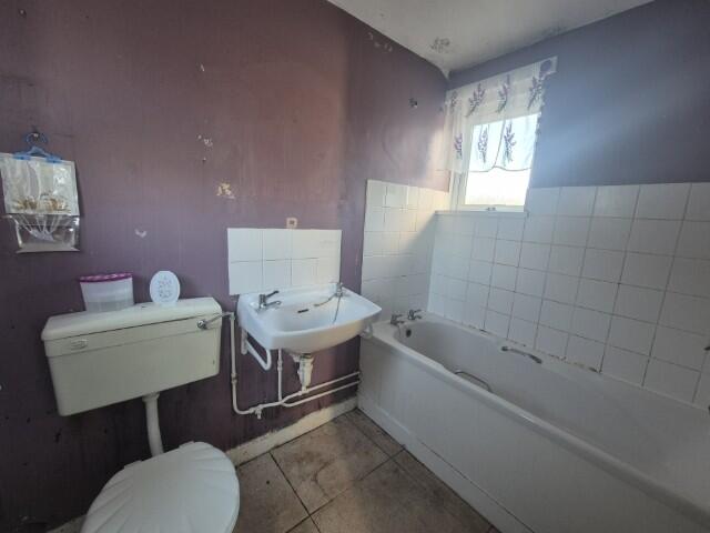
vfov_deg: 89.9
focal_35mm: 13
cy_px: 266
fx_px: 267
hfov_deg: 106.2
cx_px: 355
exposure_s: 1/50
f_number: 2.2
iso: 250
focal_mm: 2.2
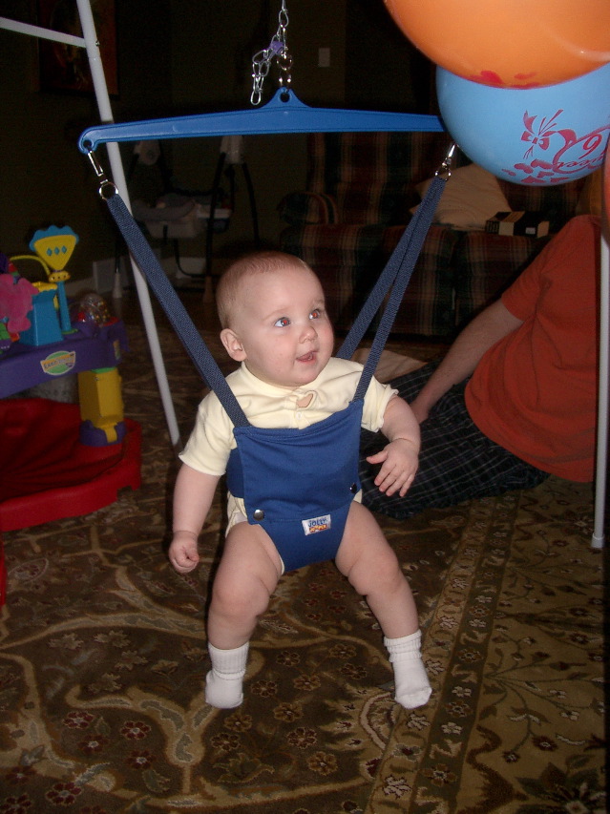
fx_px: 823
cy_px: 407
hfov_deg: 40.7
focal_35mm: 35
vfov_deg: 52.6
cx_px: 305
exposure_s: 1/40
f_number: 2.6
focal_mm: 5.8
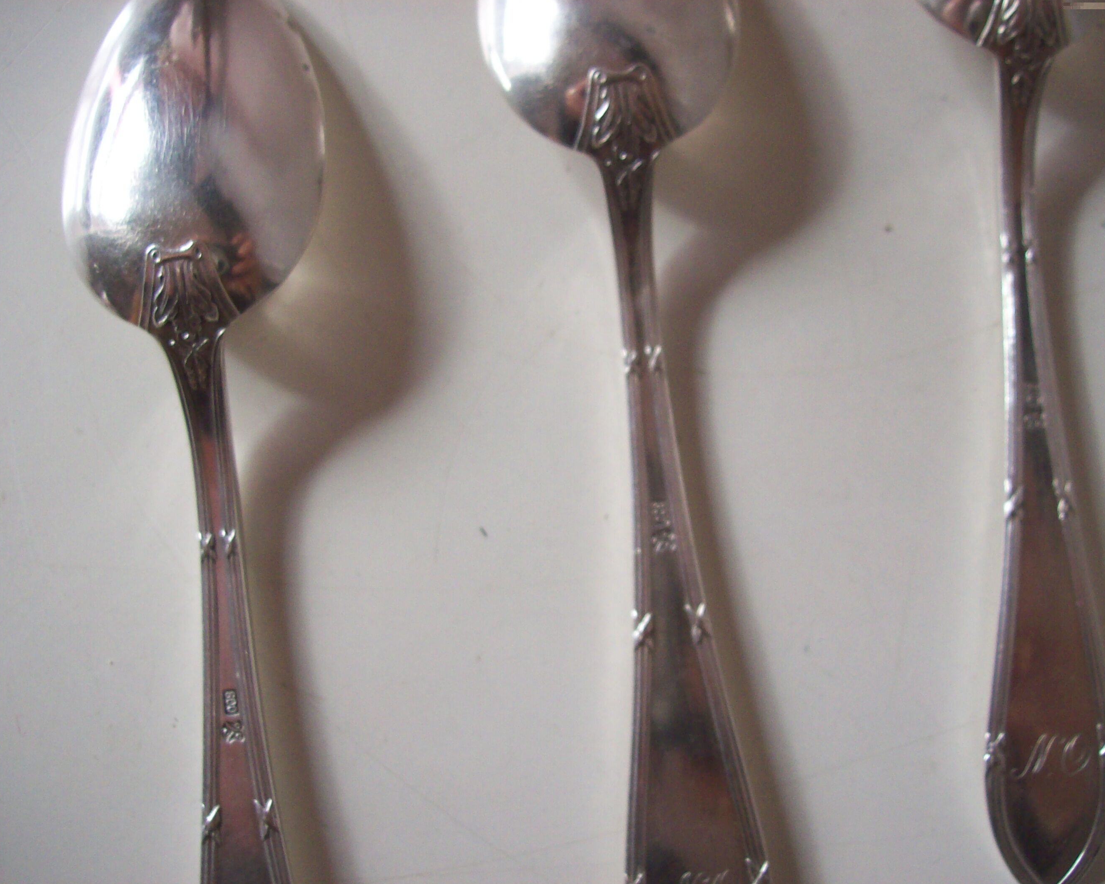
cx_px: 567
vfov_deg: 39.2
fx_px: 1243
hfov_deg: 47.9
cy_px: 444
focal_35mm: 38
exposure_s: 1/58.4
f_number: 2.7
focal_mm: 6
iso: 160
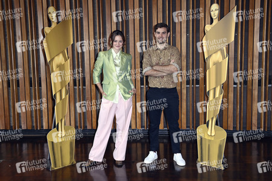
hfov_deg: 46.4
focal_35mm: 42
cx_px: 136
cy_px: 90
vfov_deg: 31.8
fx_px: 317
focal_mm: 42
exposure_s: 1/200
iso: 1250
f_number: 5.6
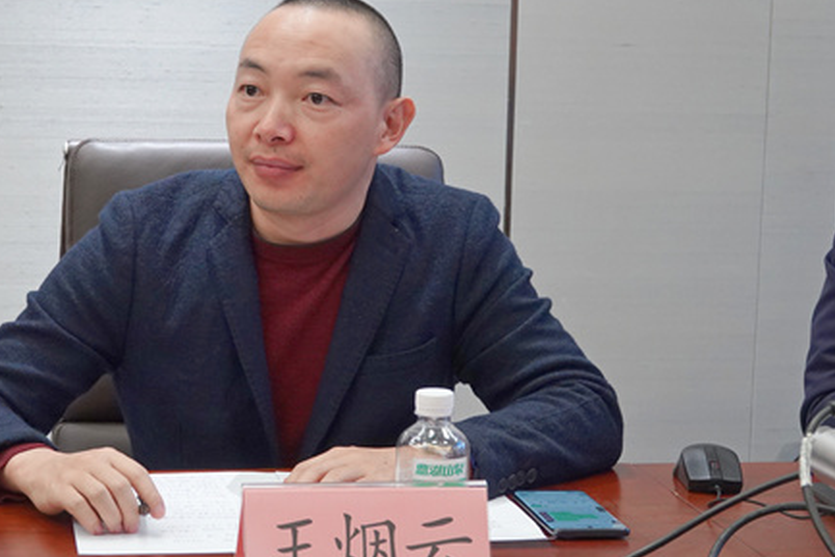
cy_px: 237
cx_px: 289
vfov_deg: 15.2
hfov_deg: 22.5
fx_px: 2088
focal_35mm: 90
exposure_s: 1/40
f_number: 3.5
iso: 800
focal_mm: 23.95
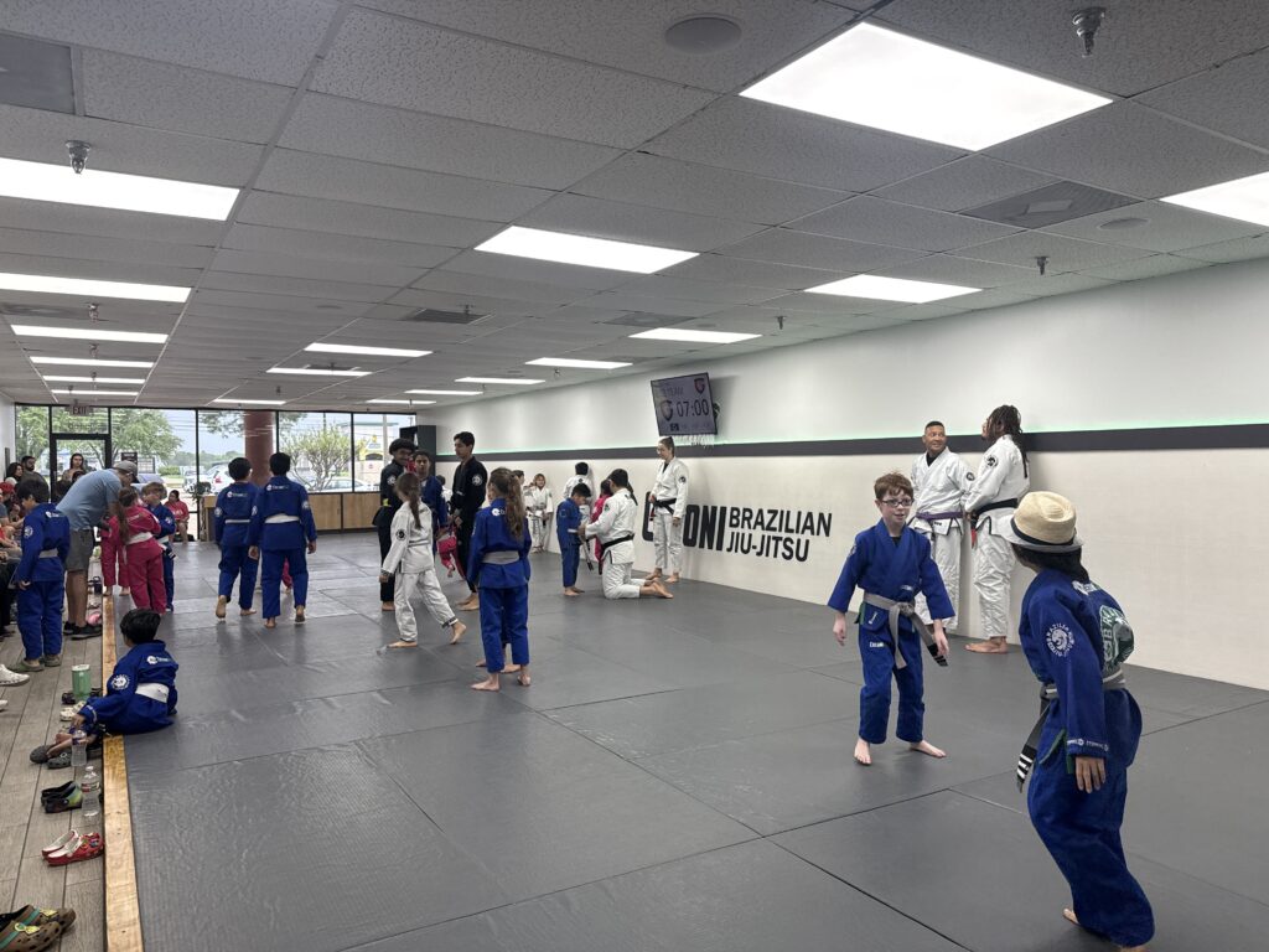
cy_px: 476
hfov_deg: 71.6
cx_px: 634
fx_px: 880
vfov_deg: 56.8
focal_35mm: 24
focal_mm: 6.76
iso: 200
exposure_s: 1/236
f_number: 1.78
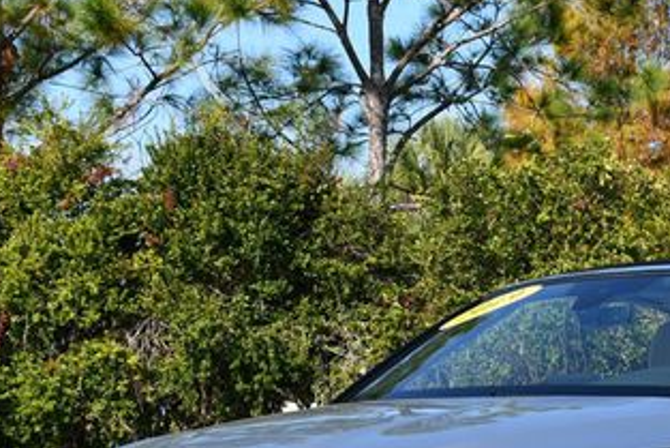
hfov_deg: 14.6
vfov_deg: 9.8
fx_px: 2588
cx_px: 616
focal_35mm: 139
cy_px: 394
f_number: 8
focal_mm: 34
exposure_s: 1/250
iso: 100
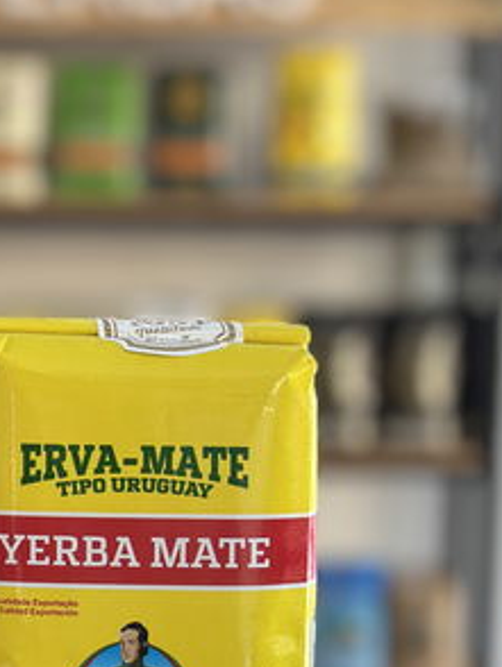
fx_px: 1680
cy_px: 521
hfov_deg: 16.9
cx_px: 152
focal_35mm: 87
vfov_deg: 22.2
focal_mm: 6.86
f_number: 1.78
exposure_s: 1/105
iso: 125
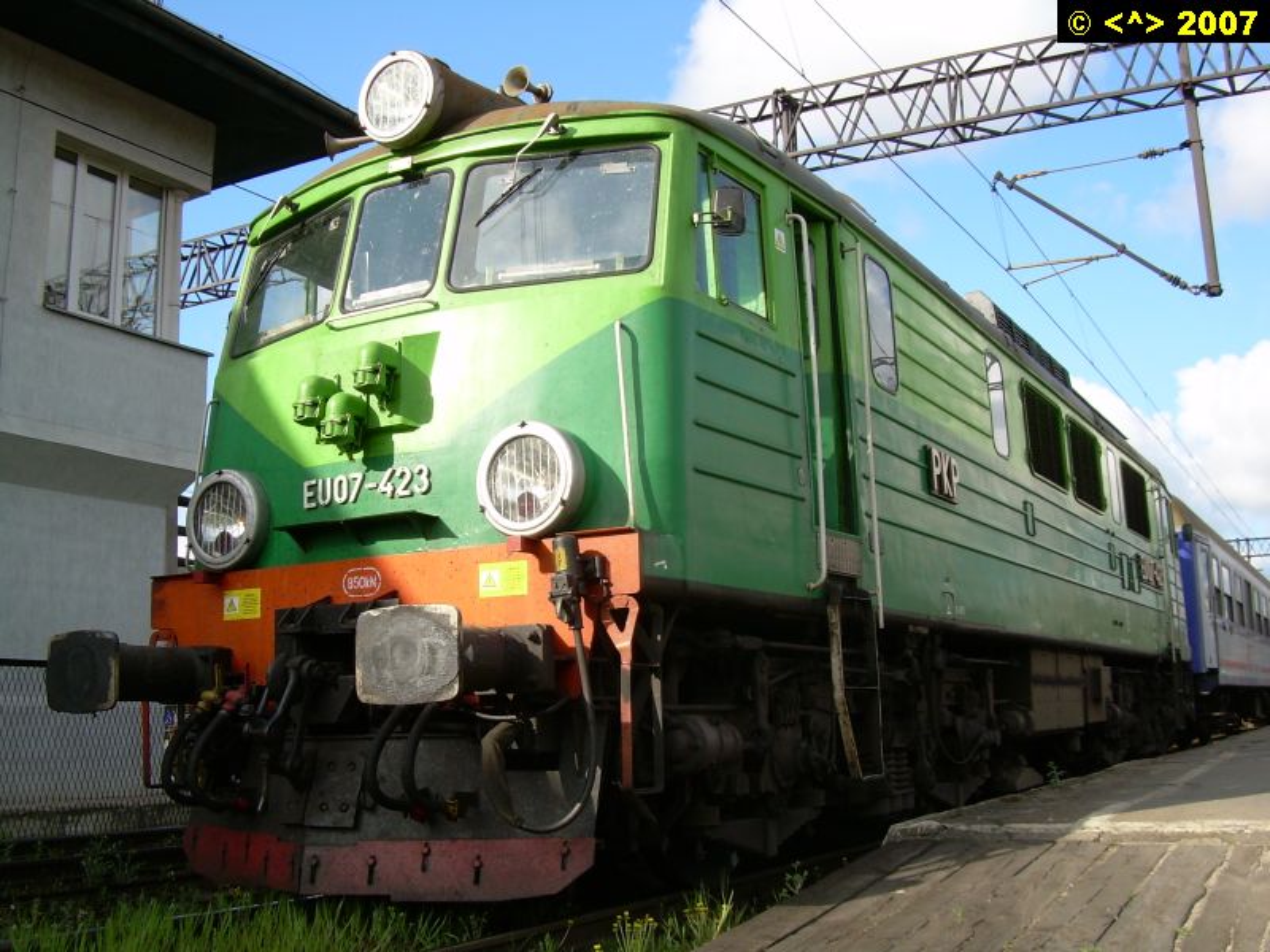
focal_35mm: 38
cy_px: 476
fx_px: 1394
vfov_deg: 37.7
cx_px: 635
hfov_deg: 49.0
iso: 50
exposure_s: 1/273
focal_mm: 6.3
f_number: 4.6
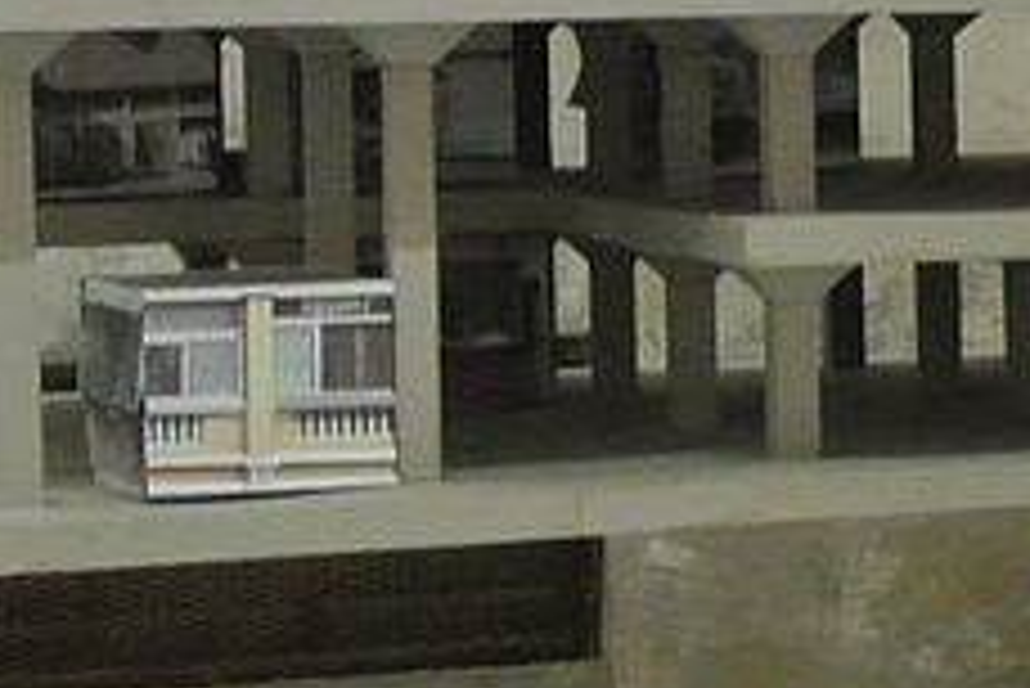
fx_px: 5611
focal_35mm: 196
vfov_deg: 7.0
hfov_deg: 9.5
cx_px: 2298
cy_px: 146
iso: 1000
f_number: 4
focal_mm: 13.1
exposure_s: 1/30
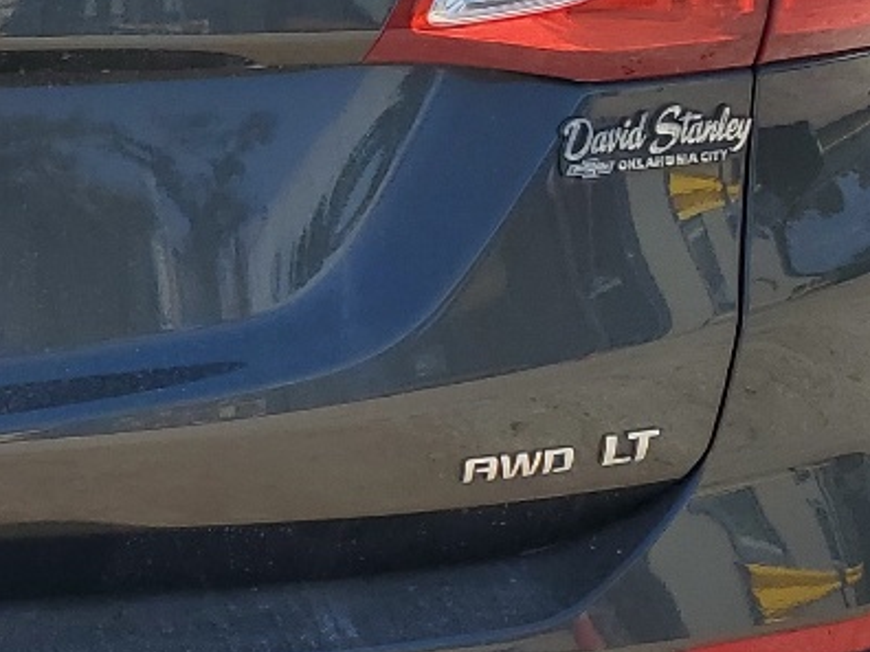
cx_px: -250
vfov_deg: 14.0
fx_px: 2639
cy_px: 81
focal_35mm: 105
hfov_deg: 17.6
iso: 50
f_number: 1.5
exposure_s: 1/2500
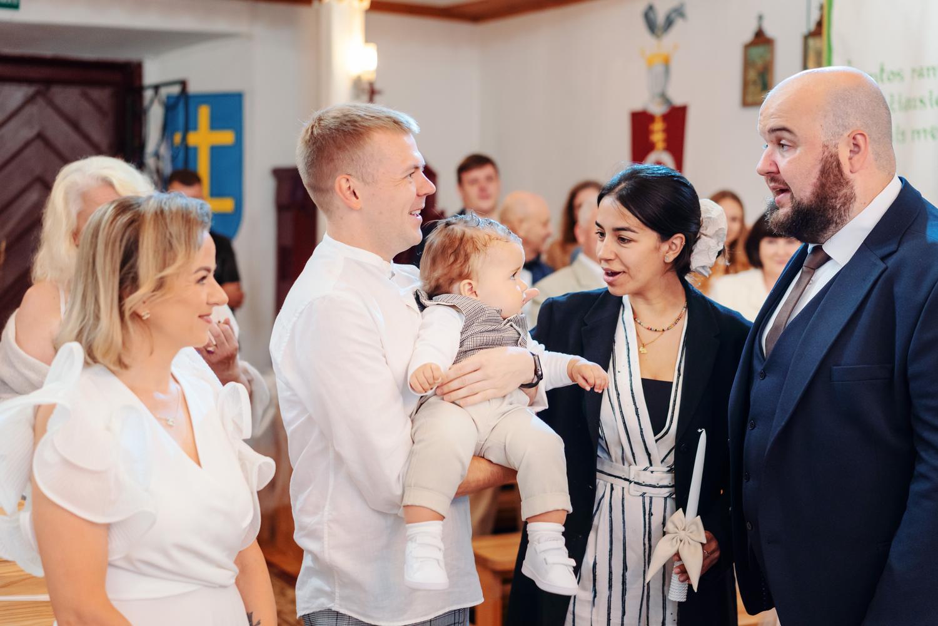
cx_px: 469
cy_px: 313
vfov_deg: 24.6
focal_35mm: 55
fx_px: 1433
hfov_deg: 36.2
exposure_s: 1/125
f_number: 2.5
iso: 1600
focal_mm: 55
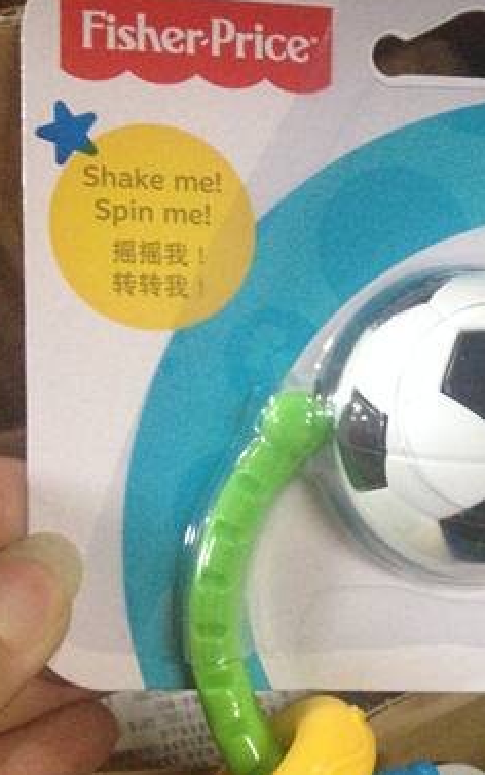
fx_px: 1331
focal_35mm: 63
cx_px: 471
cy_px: 541
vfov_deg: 32.1
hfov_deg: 20.1
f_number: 2.4
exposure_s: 1/17
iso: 400
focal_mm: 4.28
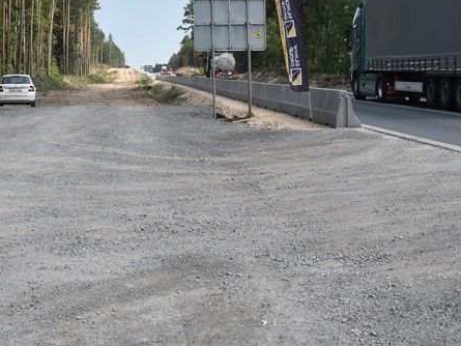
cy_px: -4
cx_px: 78
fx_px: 972
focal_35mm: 73
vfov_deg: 19.6
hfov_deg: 26.1
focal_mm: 22
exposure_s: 1/200
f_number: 8
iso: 100
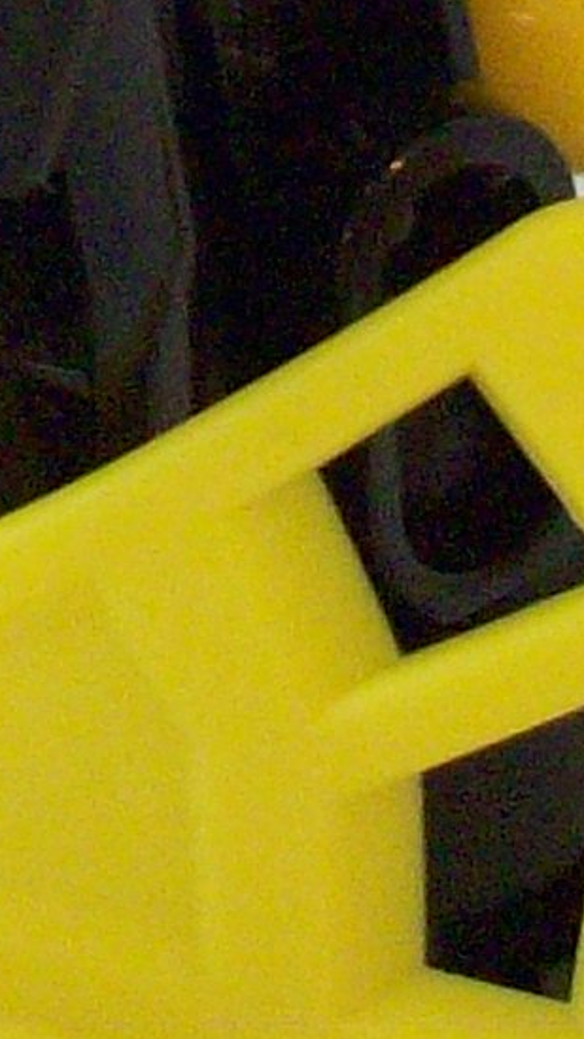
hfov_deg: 5.4
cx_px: -70
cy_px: -1207
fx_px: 6172
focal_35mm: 224
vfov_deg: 8.9
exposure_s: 1/8
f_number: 2.8
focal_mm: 6.2
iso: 200
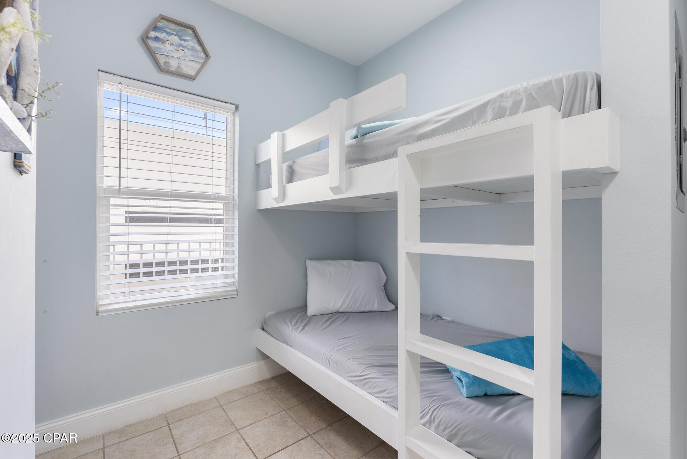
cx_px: 344
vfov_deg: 72.1
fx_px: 315
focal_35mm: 16
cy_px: 230
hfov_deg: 94.9
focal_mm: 16.5
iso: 320
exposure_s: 1/8
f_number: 8
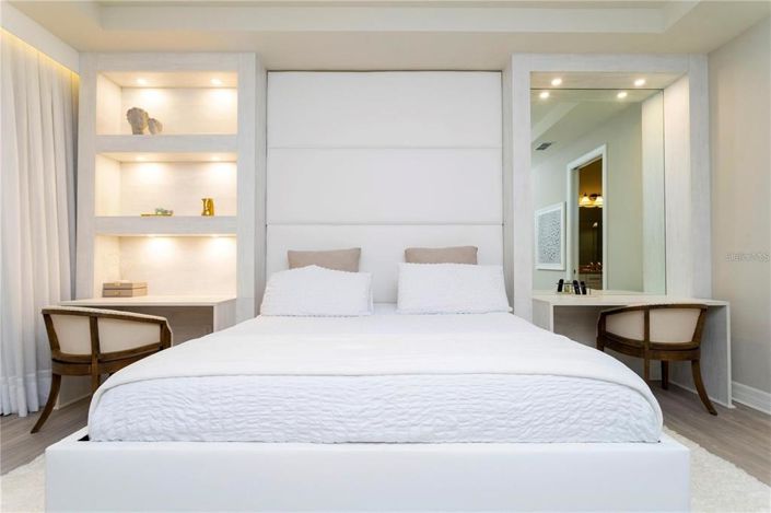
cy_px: 256
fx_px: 364
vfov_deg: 70.4
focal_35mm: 17
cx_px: 386
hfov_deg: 93.3
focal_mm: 17
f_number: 9
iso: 800
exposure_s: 1/50
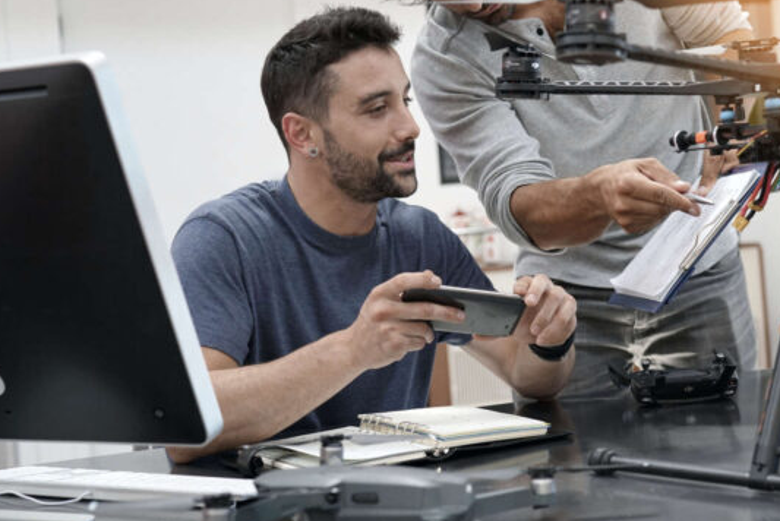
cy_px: 177
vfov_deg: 18.9
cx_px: 505
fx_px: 1561
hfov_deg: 27.9
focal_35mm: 72
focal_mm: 50
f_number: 3.2
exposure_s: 1/160
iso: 800
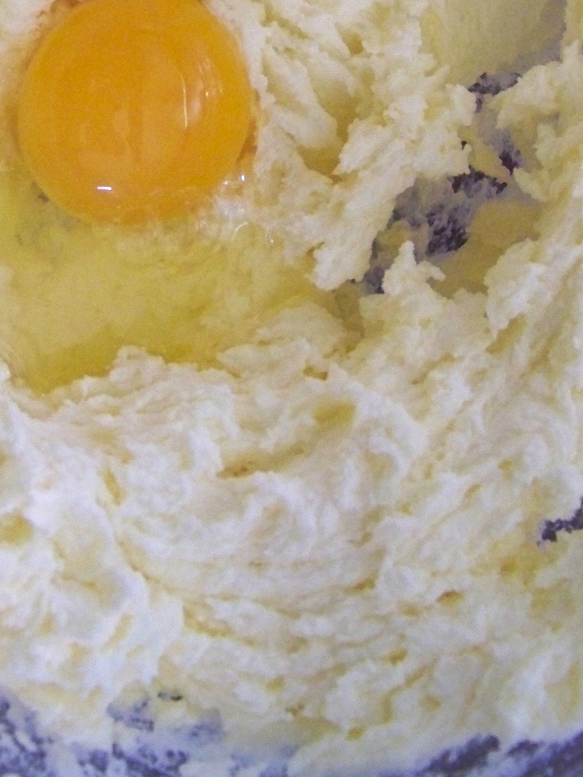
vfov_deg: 31.5
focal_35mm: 59
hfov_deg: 24.6
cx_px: 174
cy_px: 116
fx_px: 1325
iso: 800
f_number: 2.8
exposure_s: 1/30
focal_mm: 5.85
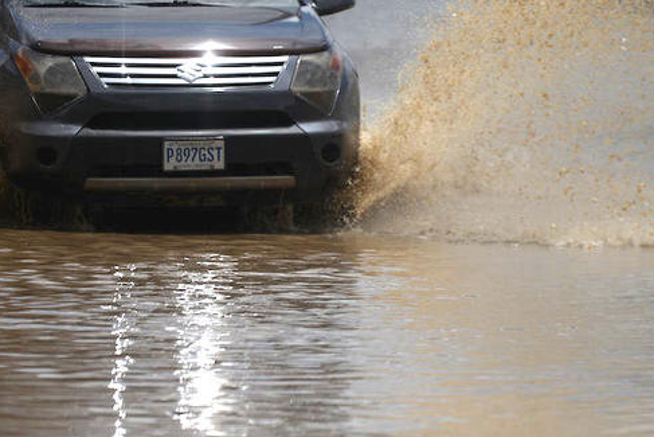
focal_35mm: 386
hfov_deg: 5.3
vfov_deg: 3.6
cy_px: 96
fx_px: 7014
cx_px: 252
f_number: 4
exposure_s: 1/4000
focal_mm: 200
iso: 125
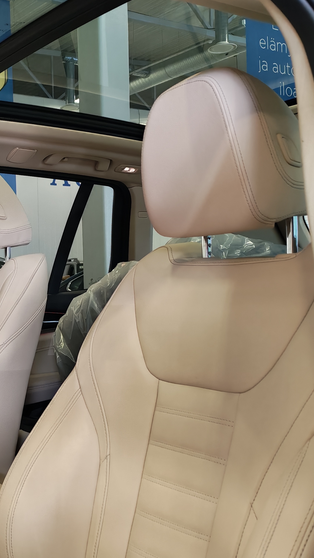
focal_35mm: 46
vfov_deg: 44.6
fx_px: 681
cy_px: 278
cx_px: 16
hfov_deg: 25.0
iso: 640
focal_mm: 6.12
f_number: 1.9
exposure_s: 1/100
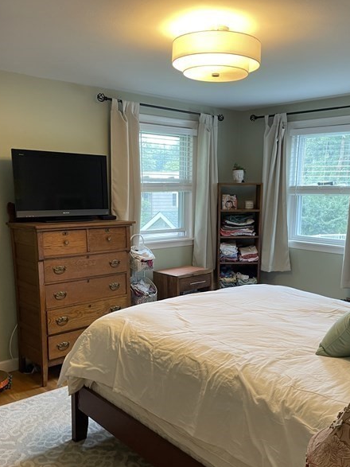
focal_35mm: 34
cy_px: 272
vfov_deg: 53.7
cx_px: 192
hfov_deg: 41.7
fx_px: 459
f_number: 1.6
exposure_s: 1/60
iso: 100
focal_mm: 4.2
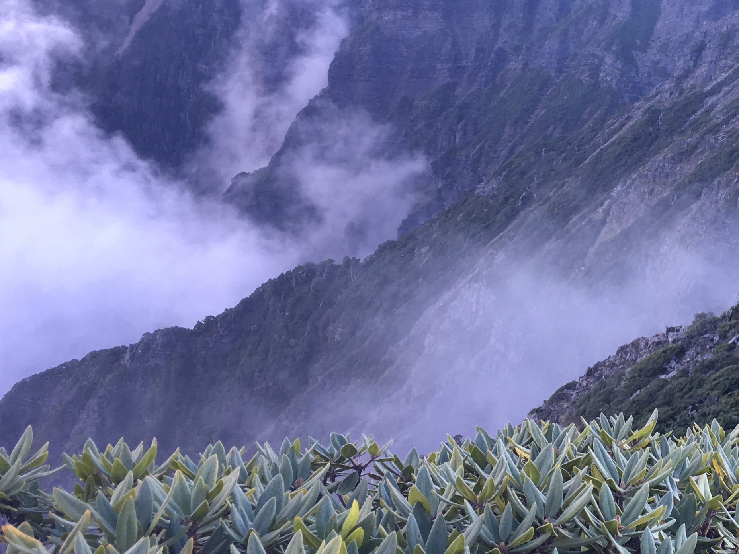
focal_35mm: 63
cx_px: 720
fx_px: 1345
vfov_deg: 23.1
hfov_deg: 29.0
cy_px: 148
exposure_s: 1/120
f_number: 2.2
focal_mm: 4.15
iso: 32
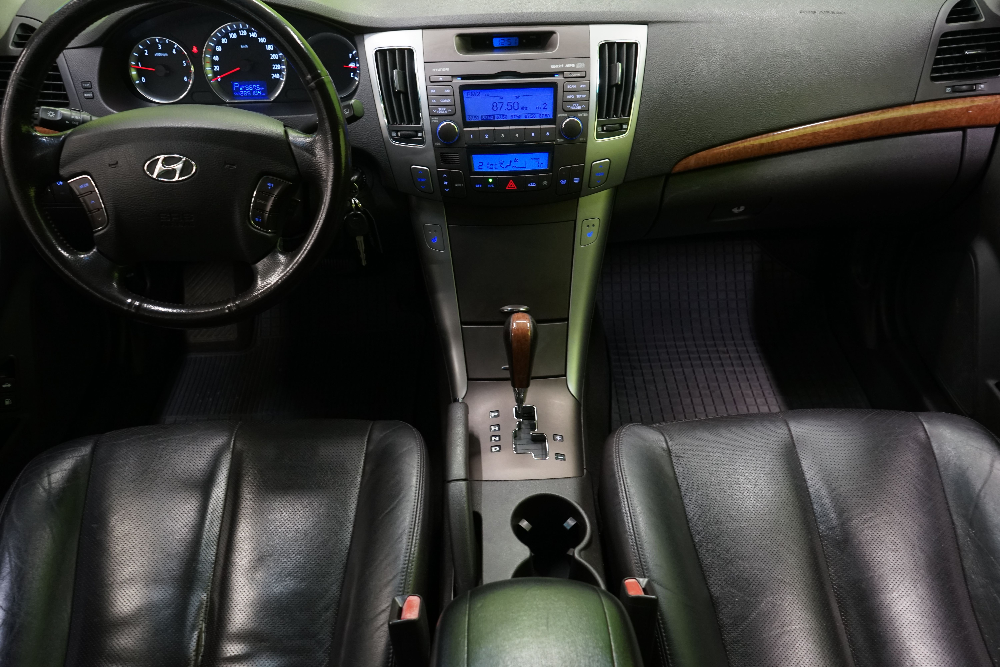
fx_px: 805
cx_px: 500
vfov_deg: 45.0
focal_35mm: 29
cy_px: 334
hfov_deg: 63.7
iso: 1600
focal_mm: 29
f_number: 5.6
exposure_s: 1/20
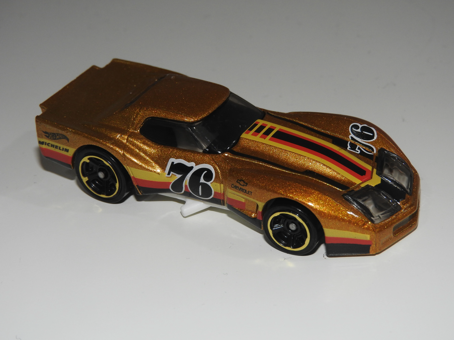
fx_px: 1115
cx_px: 227
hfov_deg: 23.0
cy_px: 170
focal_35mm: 85
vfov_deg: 17.4
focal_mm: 15.2
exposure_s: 1/60
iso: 200
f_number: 5
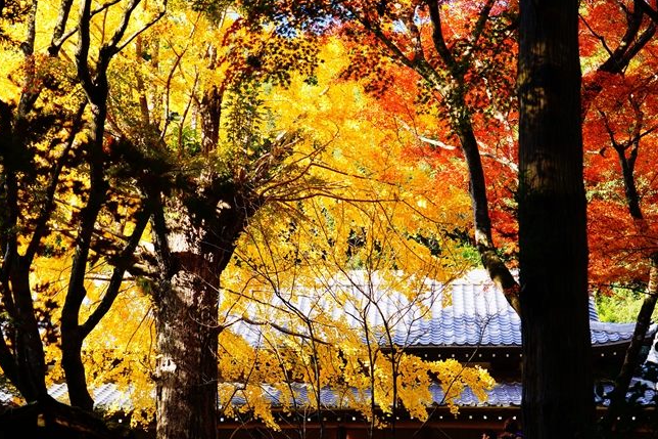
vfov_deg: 18.9
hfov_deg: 28.0
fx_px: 1316
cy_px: 253
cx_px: 396
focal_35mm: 72
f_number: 5.6
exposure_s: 1/90
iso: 100
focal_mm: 58
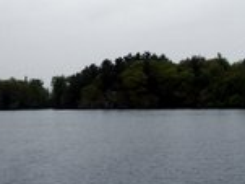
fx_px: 629
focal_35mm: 89
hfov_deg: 21.8
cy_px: 57
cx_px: 52
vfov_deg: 16.5
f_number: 3.5
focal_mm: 6
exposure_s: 1/640
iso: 100
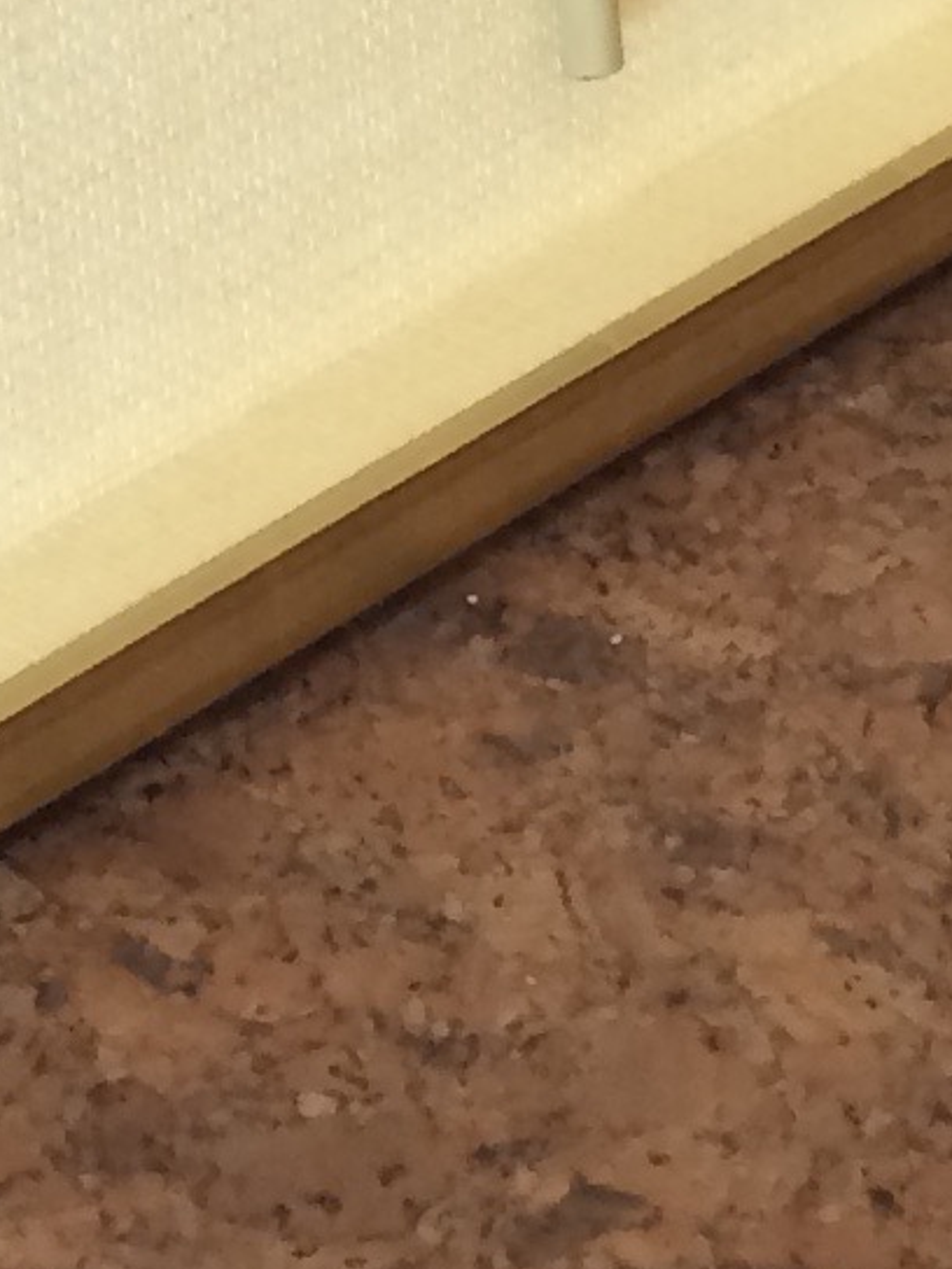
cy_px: -1887
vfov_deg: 9.8
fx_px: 6380
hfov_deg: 8.5
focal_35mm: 174
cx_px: 194
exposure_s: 1/30
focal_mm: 4.15
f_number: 2.2
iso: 64
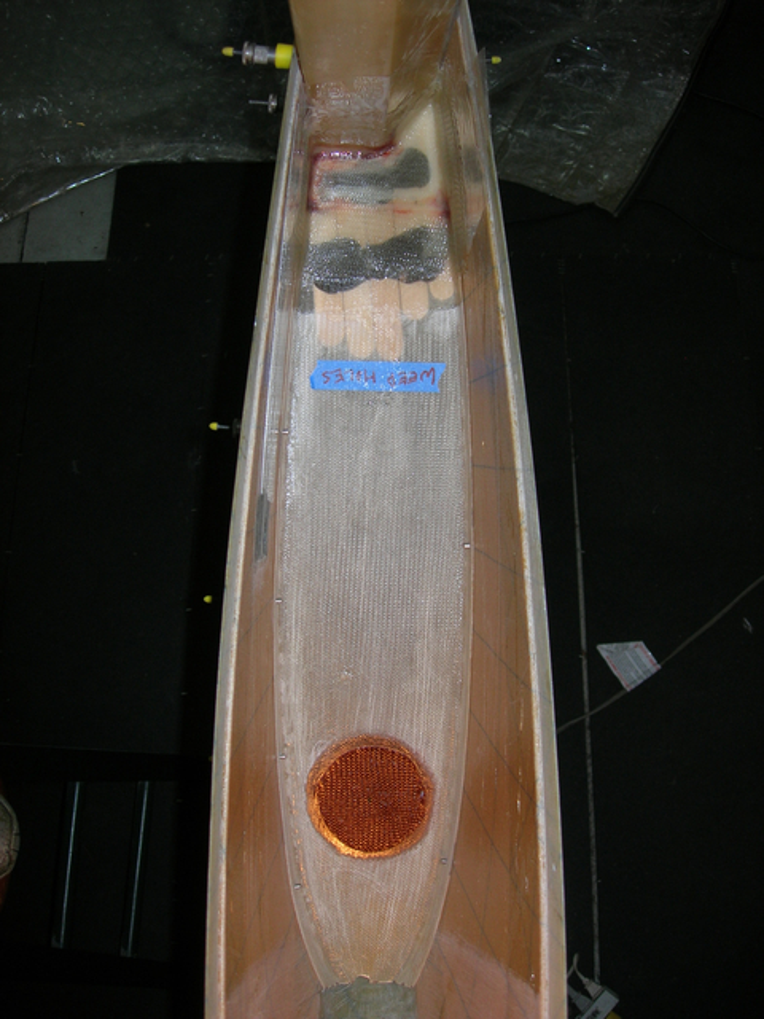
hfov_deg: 37.7
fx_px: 1118
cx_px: 382
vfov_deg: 49.0
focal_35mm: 38
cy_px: 510
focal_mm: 7.8
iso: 64
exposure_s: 1/60.1
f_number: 2.8
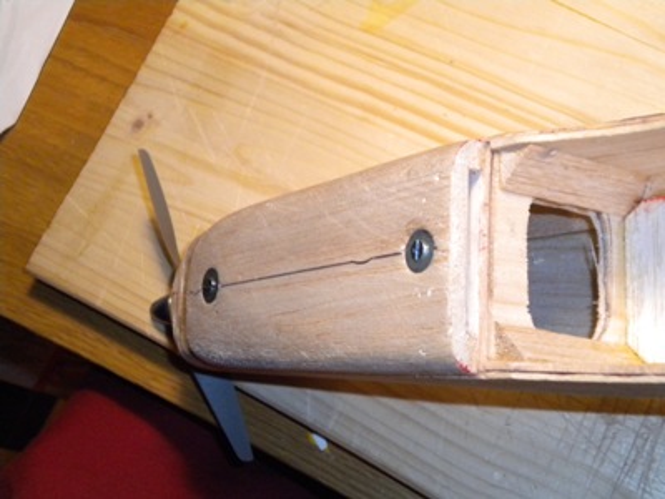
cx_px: 332
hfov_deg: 28.6
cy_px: 250
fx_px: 1306
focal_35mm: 68
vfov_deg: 21.6
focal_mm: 12.3
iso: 400
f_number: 4.6
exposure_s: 1/60
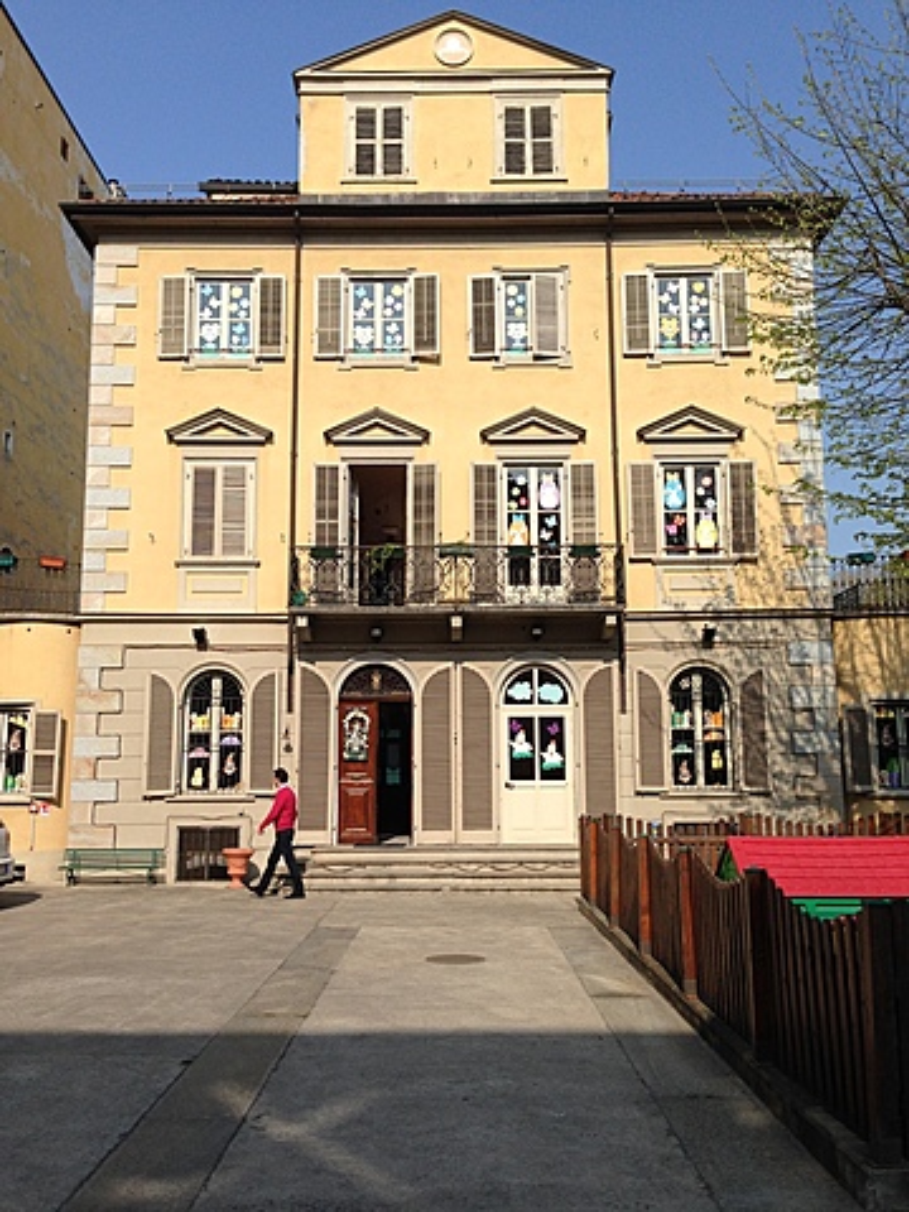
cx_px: 454
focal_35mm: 33
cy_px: 606
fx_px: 1155
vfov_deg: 55.4
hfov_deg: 42.9
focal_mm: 4.12
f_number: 2.4
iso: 50
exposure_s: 1/1808
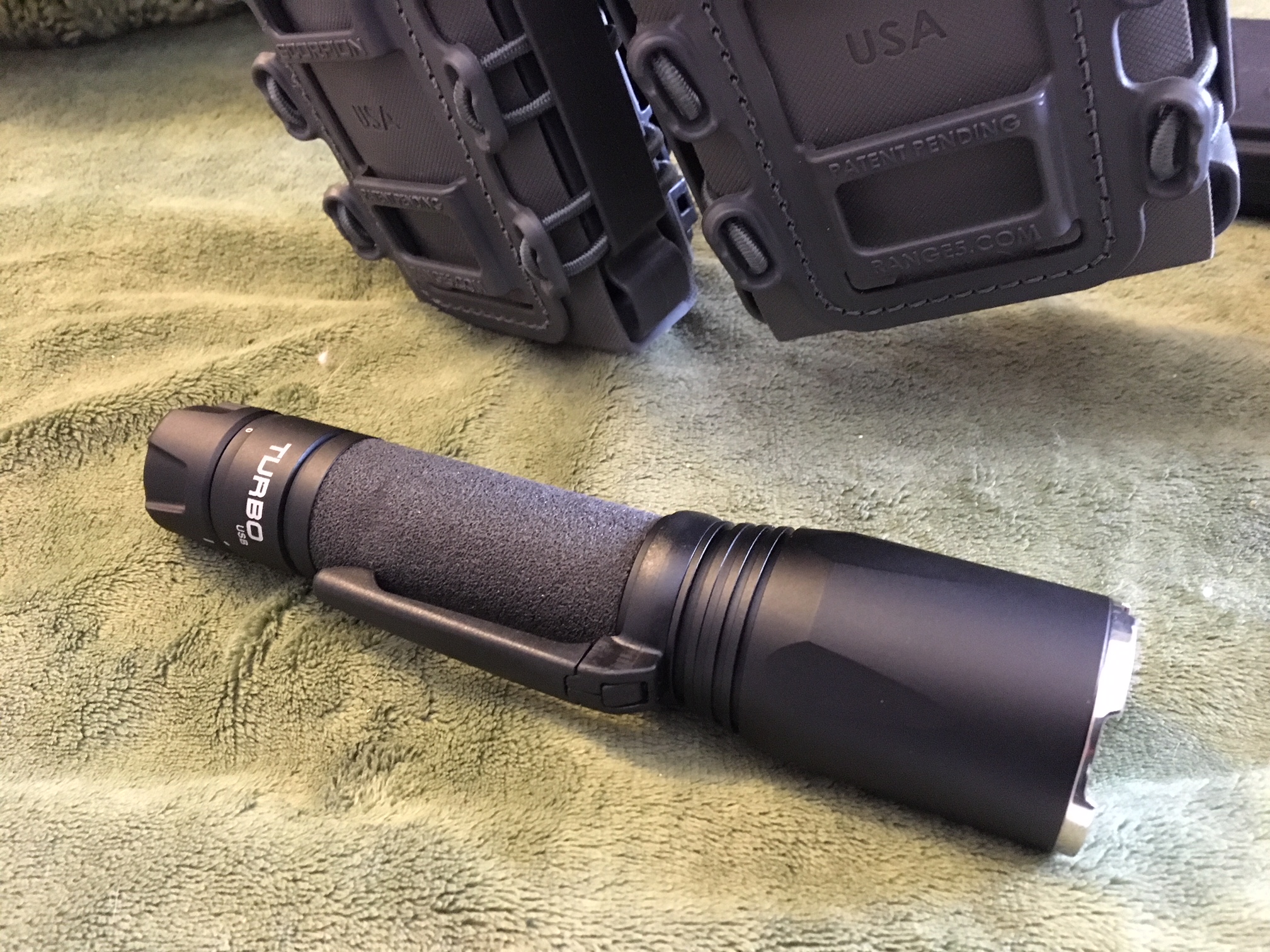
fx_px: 1064
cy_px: 476
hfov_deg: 61.7
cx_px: 635
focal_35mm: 29
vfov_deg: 48.2
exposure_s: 1/15
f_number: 2.2
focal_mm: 4.15
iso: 320
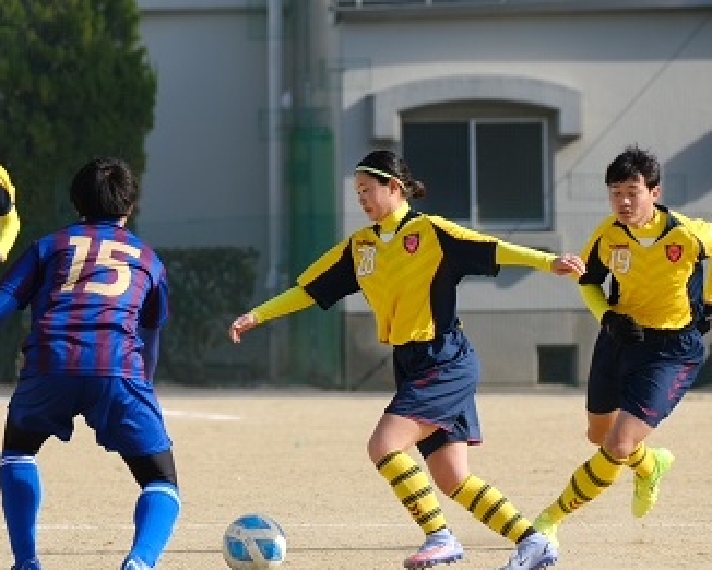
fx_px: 13659
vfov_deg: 2.4
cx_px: 472
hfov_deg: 3.0
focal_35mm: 648
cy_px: 346
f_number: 7.1
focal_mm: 300
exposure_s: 1/1000
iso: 640
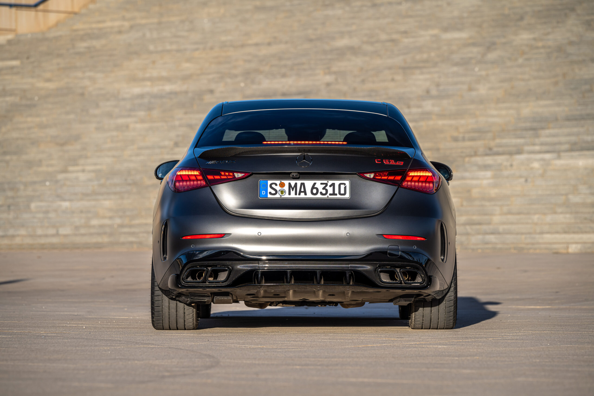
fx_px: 2392
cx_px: 297
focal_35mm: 145
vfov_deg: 9.5
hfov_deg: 14.2
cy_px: 198
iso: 125
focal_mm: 145
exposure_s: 1/400
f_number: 5
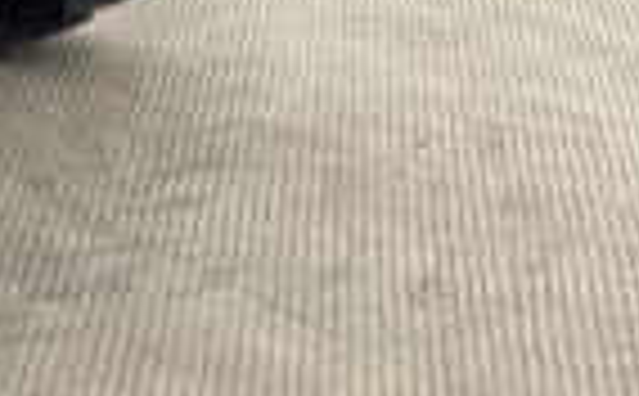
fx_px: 2415
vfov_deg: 8.6
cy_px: -536
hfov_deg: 13.5
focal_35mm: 139
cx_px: -518
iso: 16
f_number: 1.8
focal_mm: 3
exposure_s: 1/358
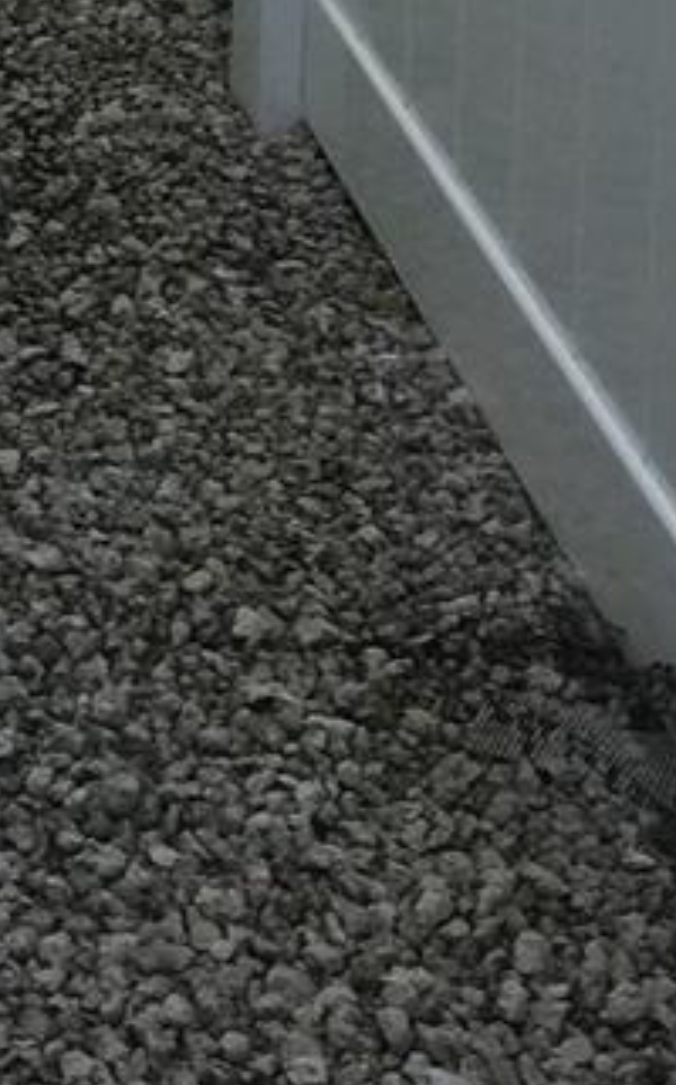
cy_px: -923
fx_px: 3397
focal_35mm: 115
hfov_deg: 10.8
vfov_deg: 15.4
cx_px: -463
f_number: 2.2
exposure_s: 1/641
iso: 25
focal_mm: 4.15
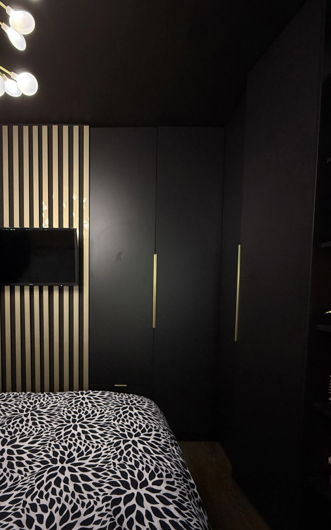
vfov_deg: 101.5
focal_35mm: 15
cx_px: 147
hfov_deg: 74.5
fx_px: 217
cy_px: 266
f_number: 2.2
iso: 400
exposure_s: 1/50
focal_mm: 2.22
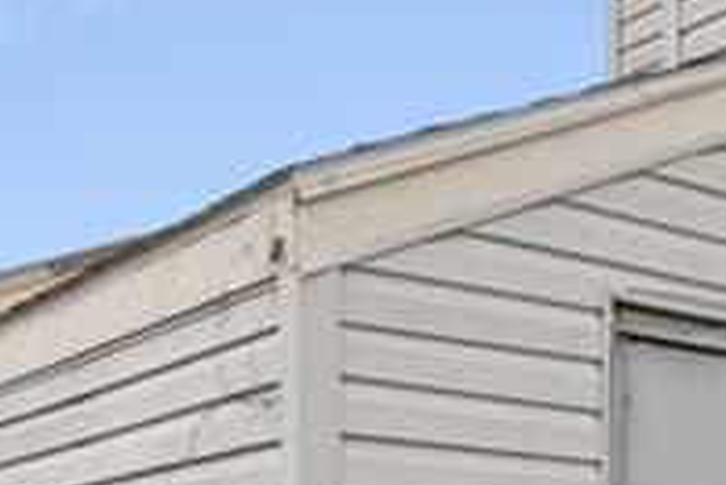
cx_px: 1076
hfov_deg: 23.0
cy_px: 616
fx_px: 1453
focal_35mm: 72
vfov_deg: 17.8
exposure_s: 1/15
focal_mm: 14
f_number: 20
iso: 100
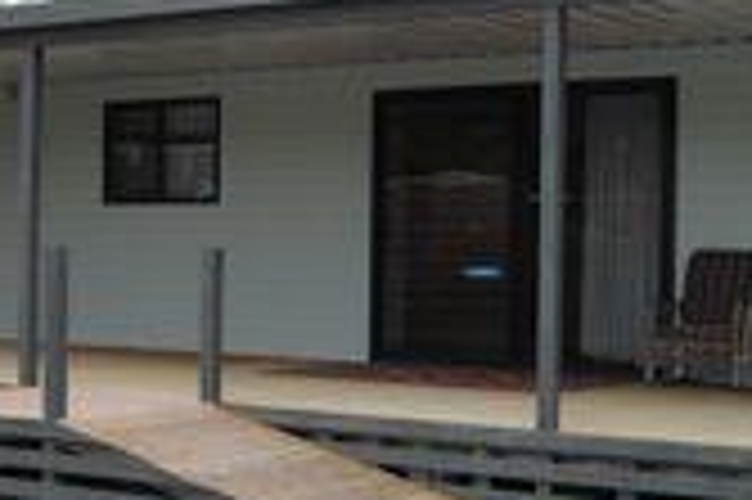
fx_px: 1586
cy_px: 264
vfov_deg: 17.9
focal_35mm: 76
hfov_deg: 26.3
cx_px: 176
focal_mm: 18
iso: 100
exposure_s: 1/200
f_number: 5.6
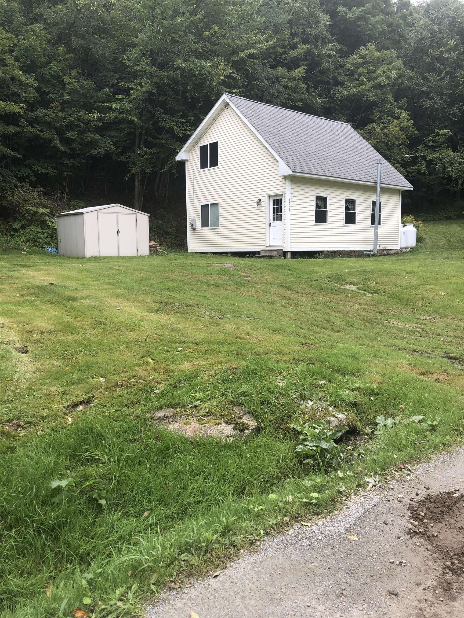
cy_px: 309
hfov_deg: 49.7
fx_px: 500
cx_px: 232
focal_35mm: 28
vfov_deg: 63.4
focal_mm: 3.99
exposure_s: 1/343
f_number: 1.8
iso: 20
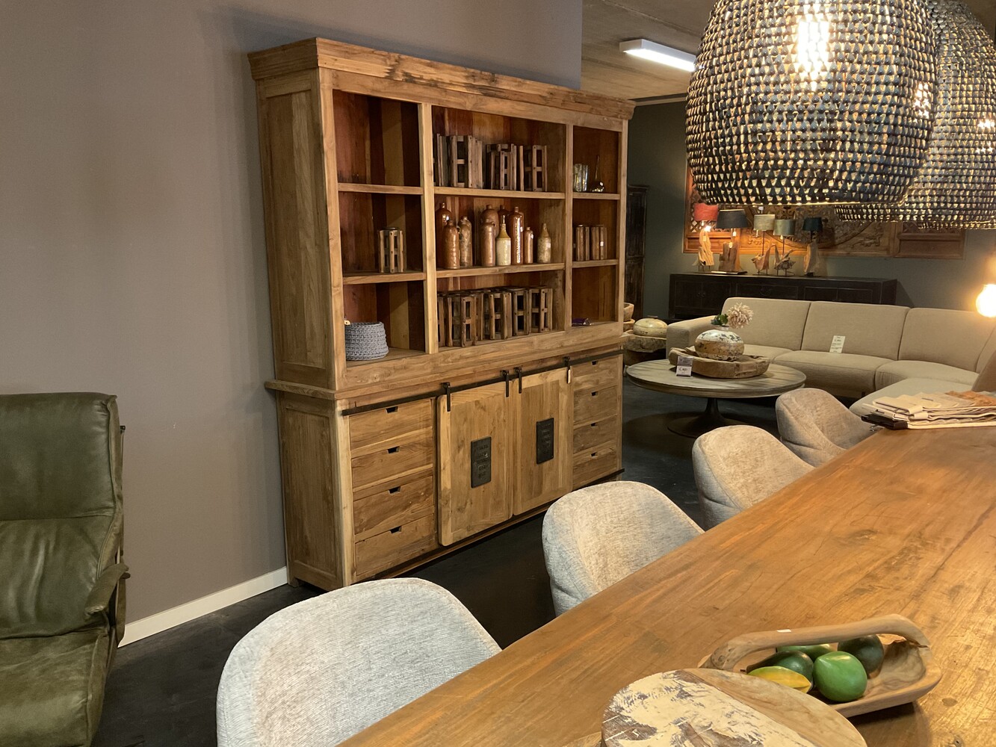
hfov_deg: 61.7
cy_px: 374
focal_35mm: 29
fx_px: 834
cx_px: 498
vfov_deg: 48.2
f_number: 1.8
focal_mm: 3
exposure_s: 1/40
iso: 250
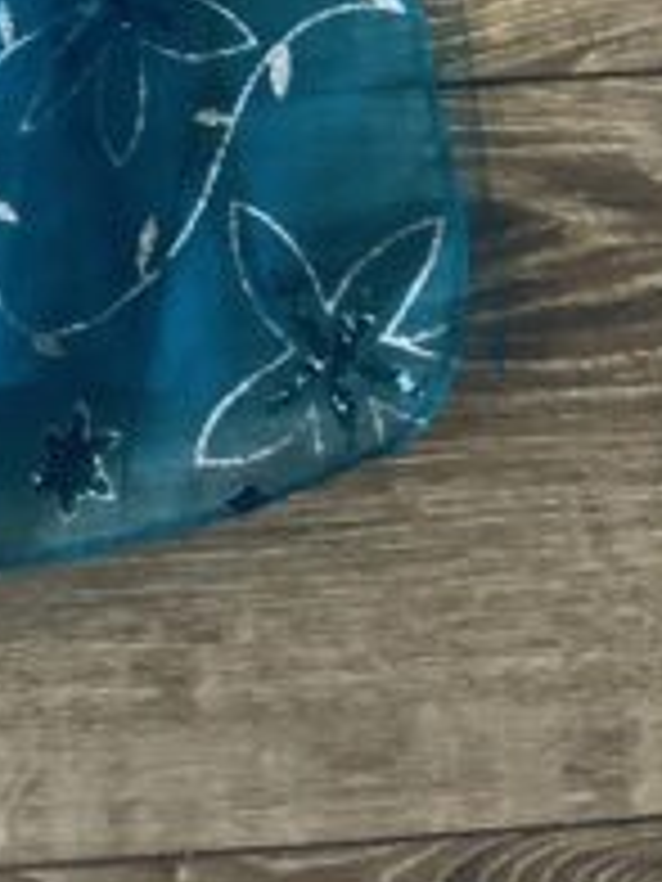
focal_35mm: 114
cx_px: -667
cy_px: -914
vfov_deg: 14.3
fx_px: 2907
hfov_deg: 11.6
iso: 80
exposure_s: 1/15
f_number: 1.8
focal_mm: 3.99
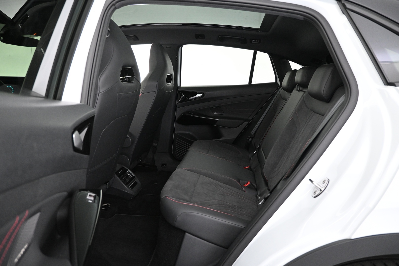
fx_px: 266
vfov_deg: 53.1
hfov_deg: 73.7
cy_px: 133
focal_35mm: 24
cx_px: 200
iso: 1600
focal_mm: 16
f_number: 3.5
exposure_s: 1/20
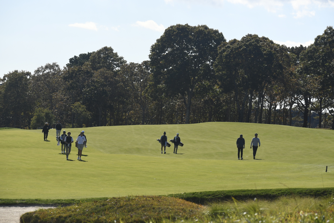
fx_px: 1698
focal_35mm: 183
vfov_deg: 7.5
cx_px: 167
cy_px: 112
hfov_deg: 11.2
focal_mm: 122
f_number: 8
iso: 400
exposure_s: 1/1600
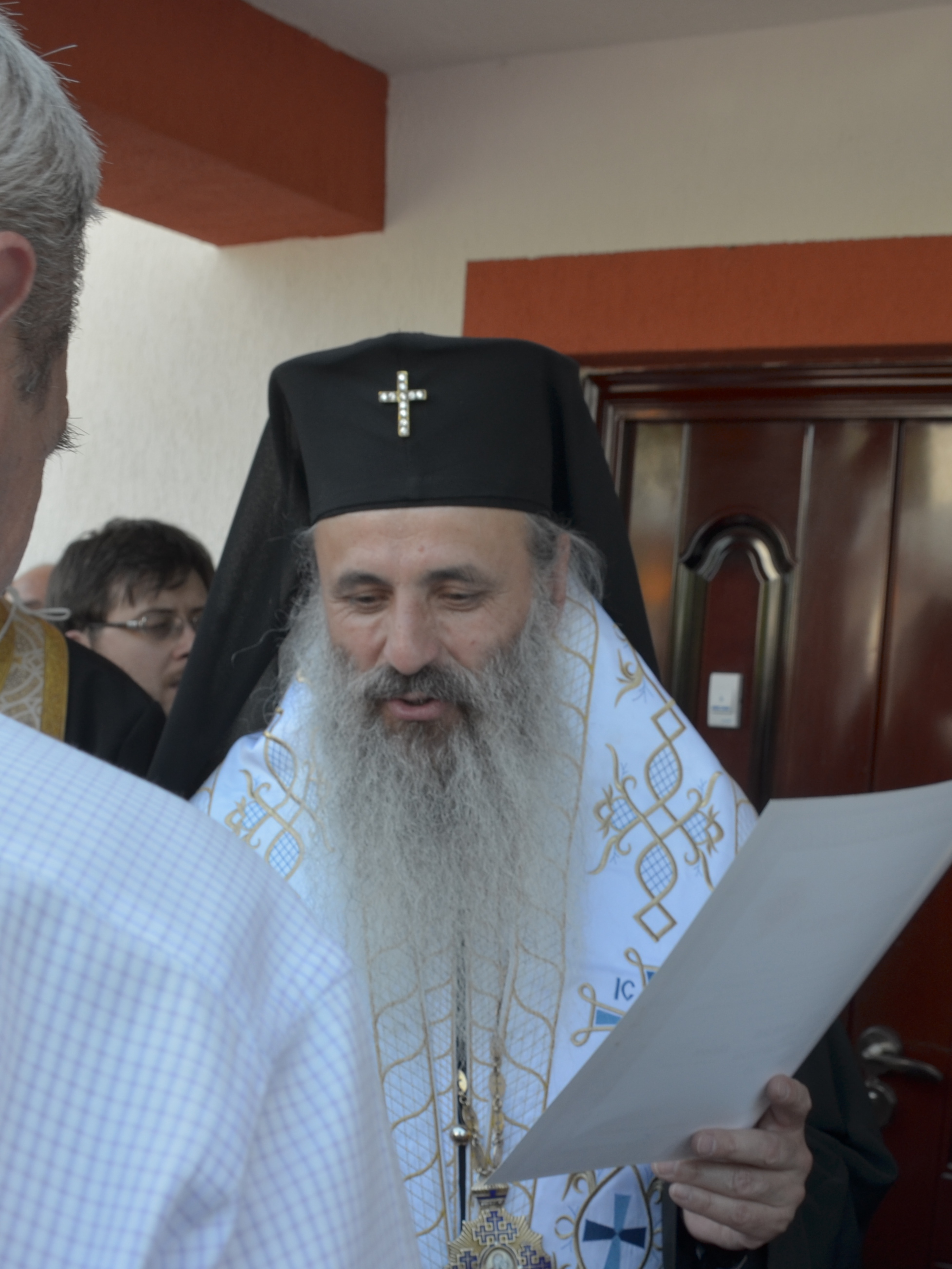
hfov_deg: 29.7
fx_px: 1797
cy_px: 745
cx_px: 460
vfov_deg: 38.8
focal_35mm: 49
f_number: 5.6
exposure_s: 1/125
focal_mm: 18
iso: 200
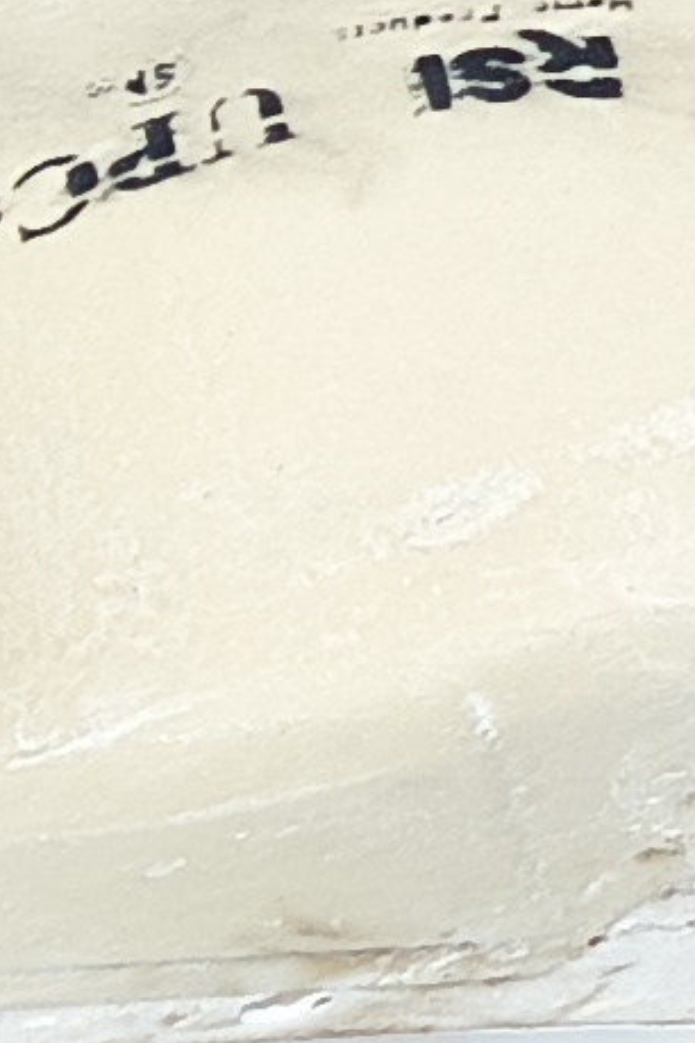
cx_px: 2387
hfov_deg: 5.4
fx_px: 6718
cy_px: -66
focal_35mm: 232
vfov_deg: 8.8
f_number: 1.7
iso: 100
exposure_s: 1/2070
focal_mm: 4.68
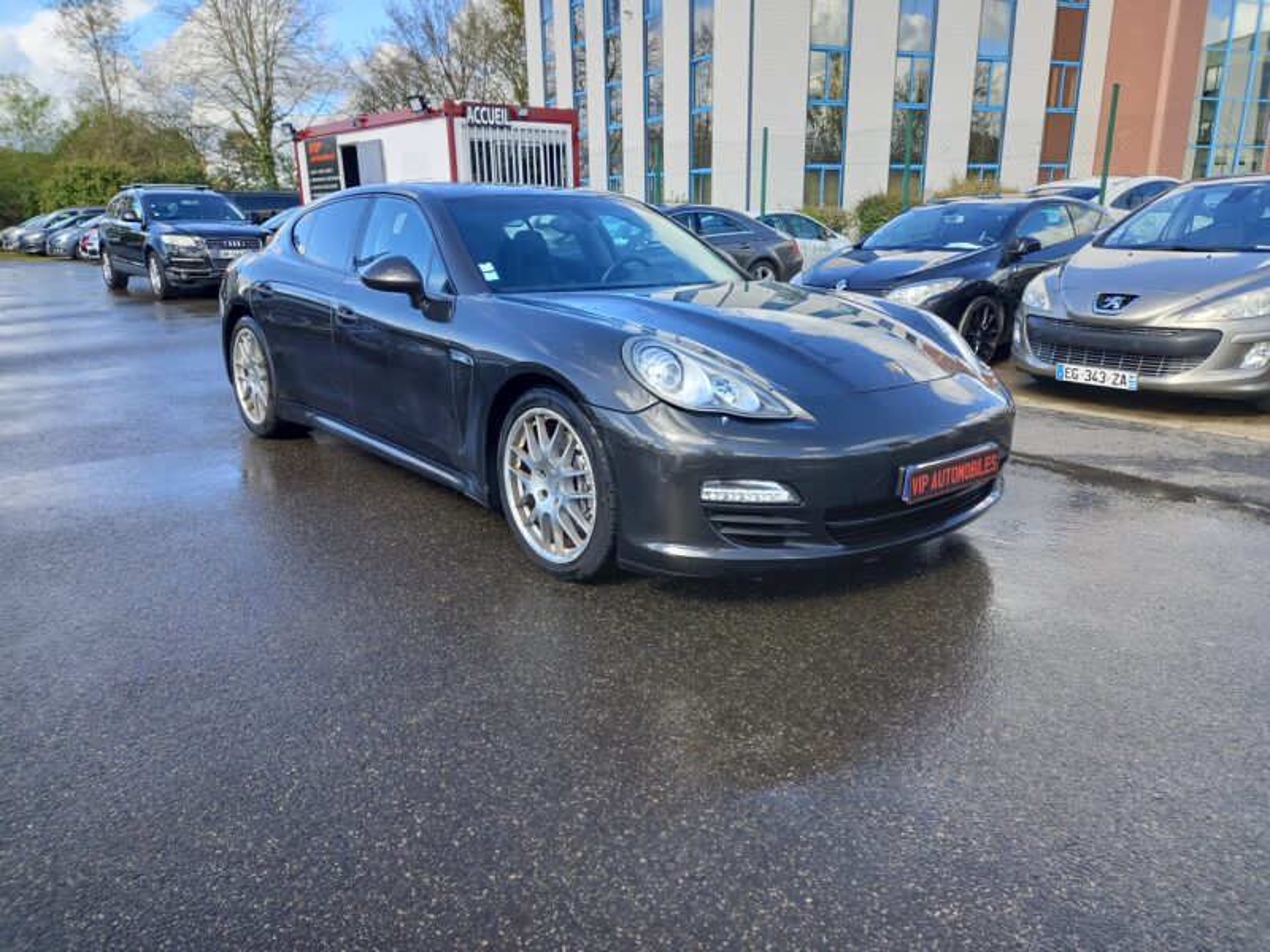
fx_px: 917
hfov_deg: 69.4
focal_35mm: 25
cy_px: 476
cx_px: 635
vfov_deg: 54.9
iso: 25
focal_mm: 4.6
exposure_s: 1/158
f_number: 2
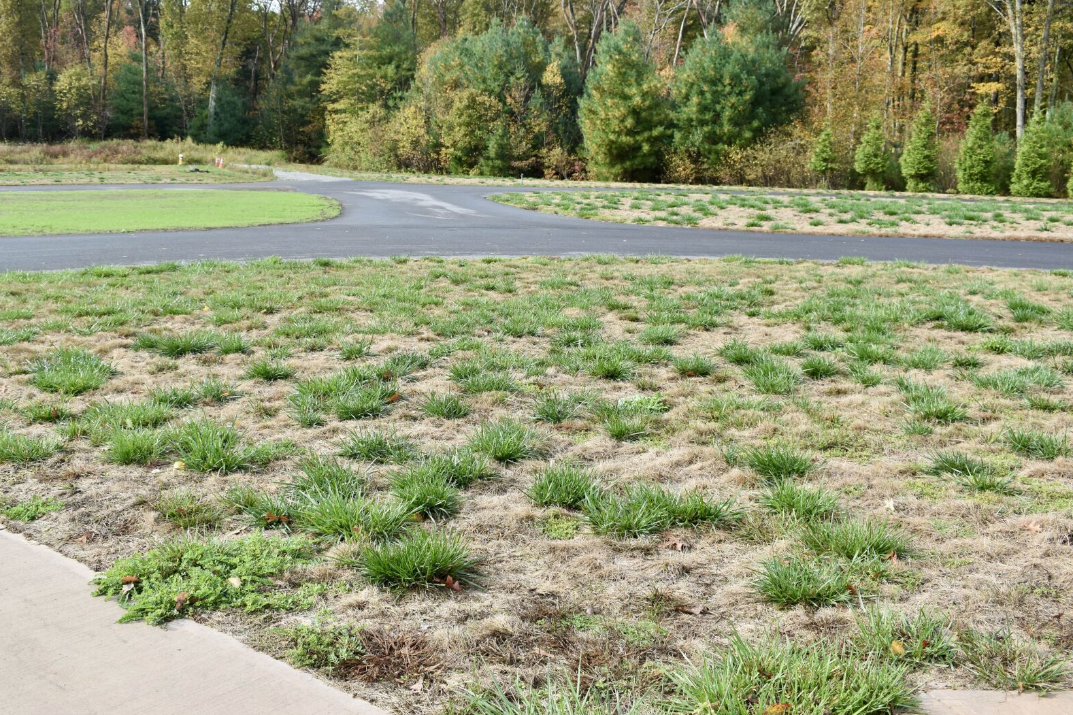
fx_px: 1149
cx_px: 487
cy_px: 336
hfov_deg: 50.0
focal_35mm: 39
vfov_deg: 34.6
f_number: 8
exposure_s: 1/250
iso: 200
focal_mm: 23
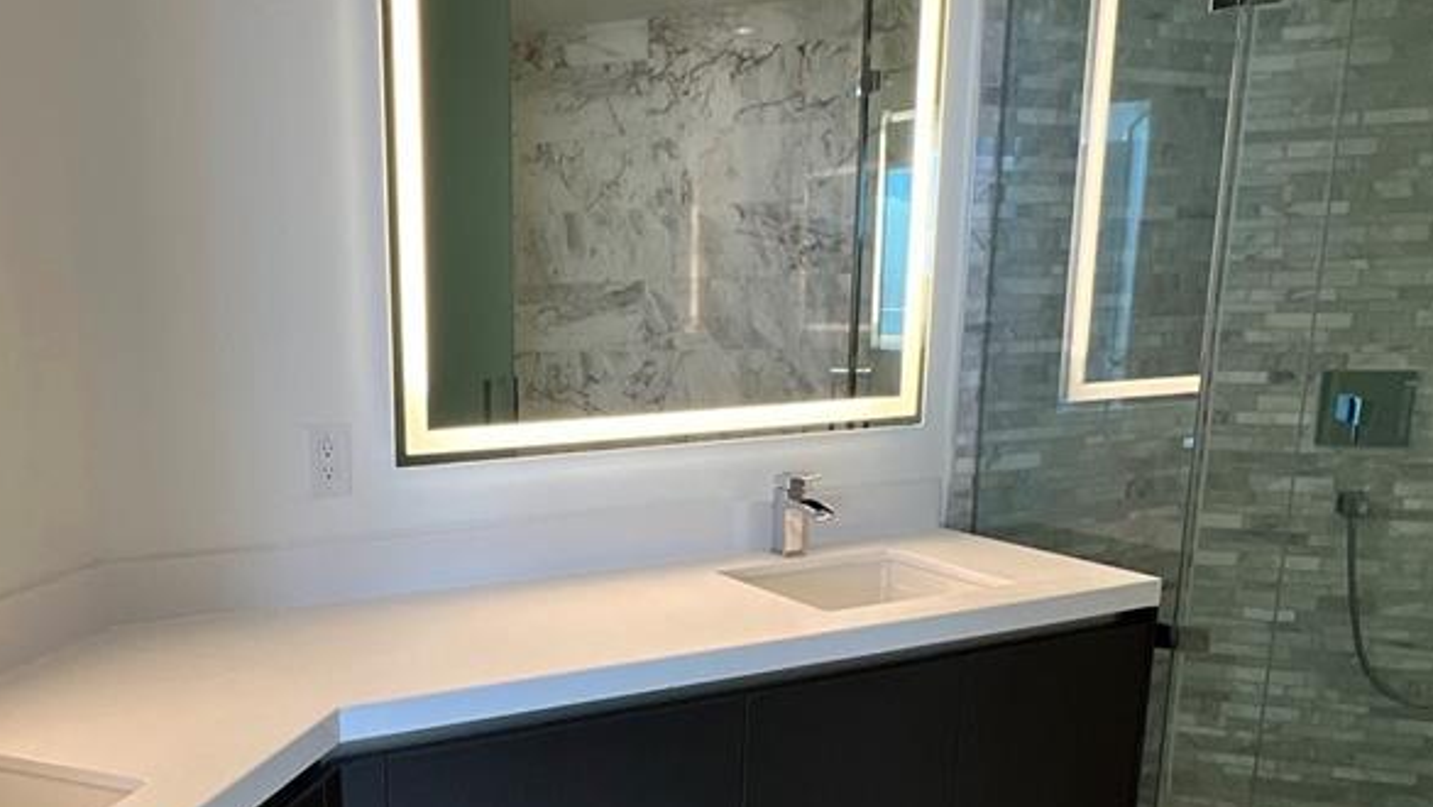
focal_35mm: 29
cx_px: 435
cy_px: 548
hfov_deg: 63.7
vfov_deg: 39.7
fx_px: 1102
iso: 50
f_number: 1.8
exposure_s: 1/40
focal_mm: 1.57
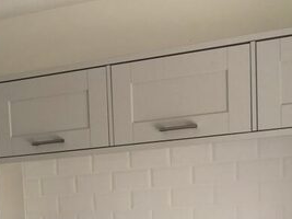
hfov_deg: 24.8
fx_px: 641
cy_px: 270
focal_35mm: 76
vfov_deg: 18.3
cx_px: 19
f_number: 2.2
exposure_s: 1/100
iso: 25
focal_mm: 4.15
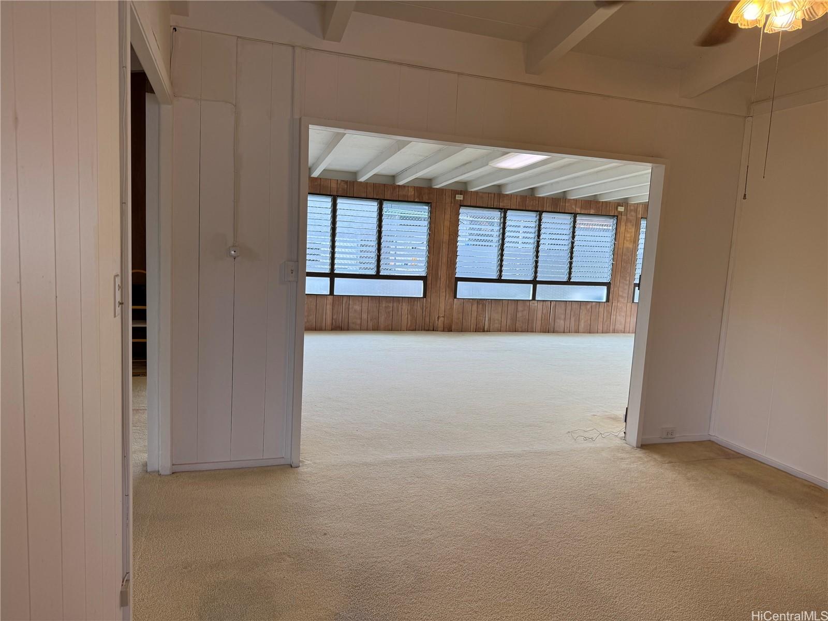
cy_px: 310
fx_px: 574
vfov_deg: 56.8
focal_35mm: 24
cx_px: 414
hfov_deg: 71.6
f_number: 1.78
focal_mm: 6.76
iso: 64
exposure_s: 1/195
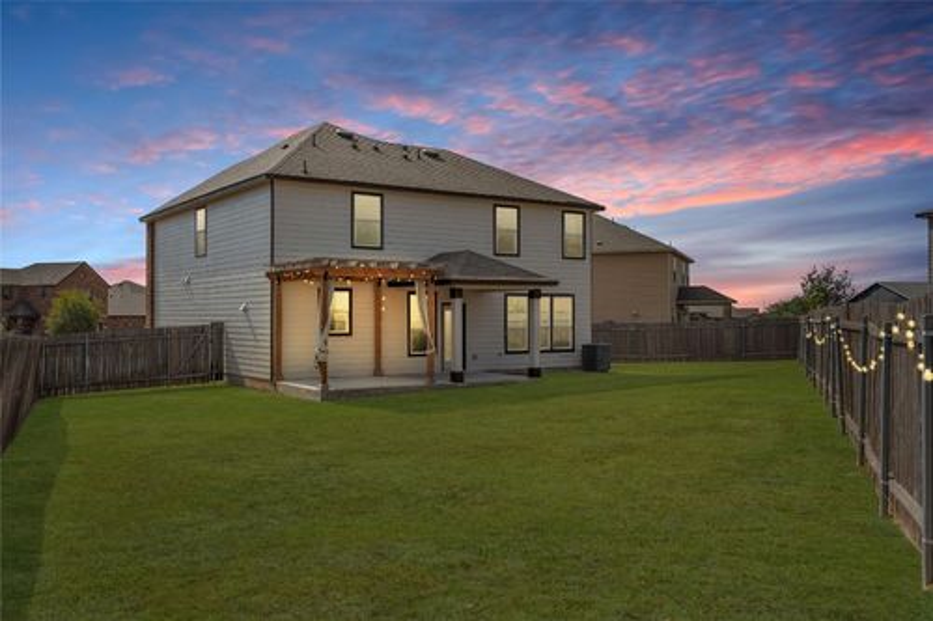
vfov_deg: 41.1
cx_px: 466
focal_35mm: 32
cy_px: 310
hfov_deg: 58.7
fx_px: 829
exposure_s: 1/250
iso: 100
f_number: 8
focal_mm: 32
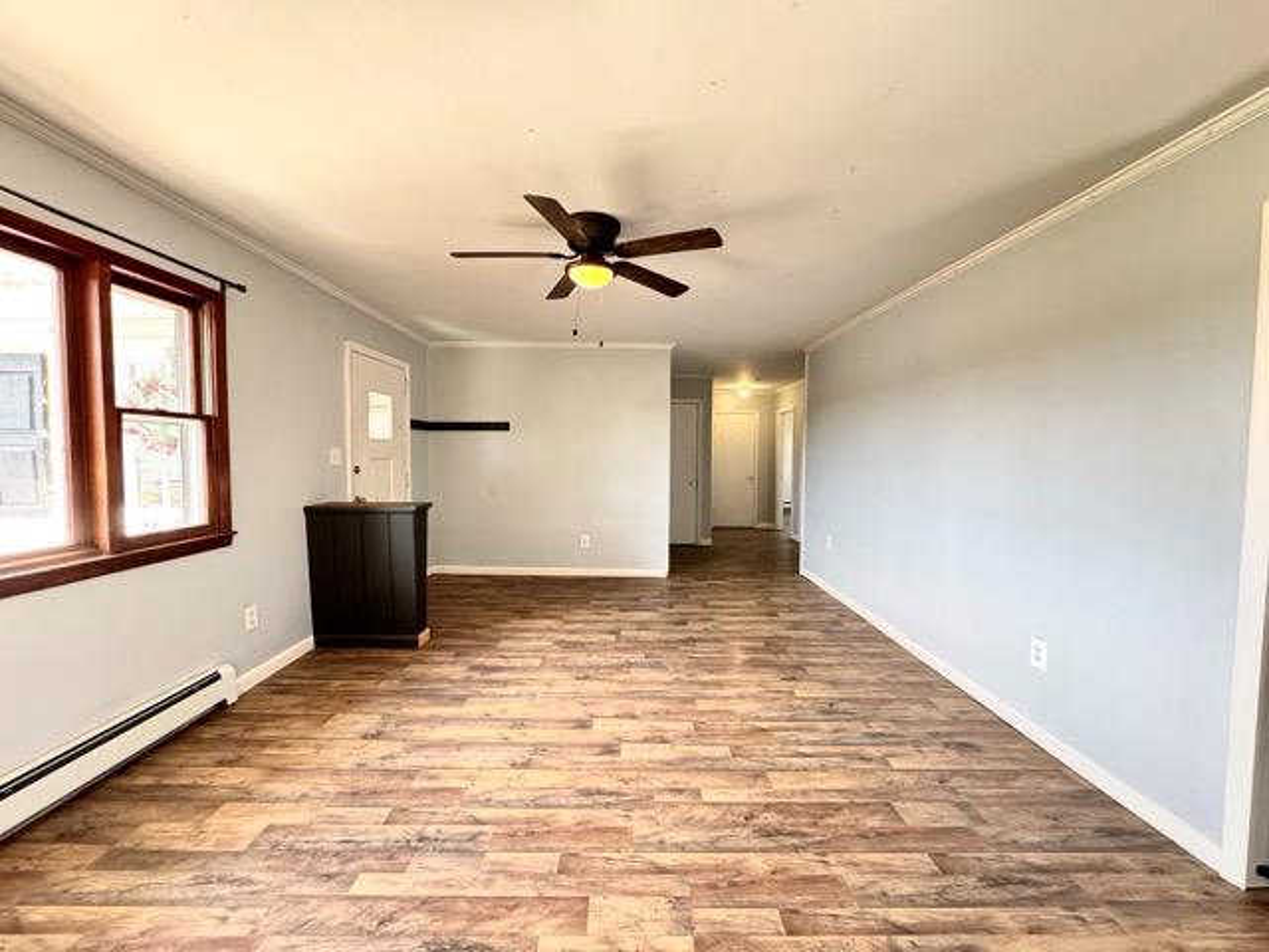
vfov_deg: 85.7
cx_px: 634
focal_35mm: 14
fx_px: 513
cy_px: 476
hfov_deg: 102.1
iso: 320
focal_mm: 2.22
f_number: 2.2
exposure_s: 1/93
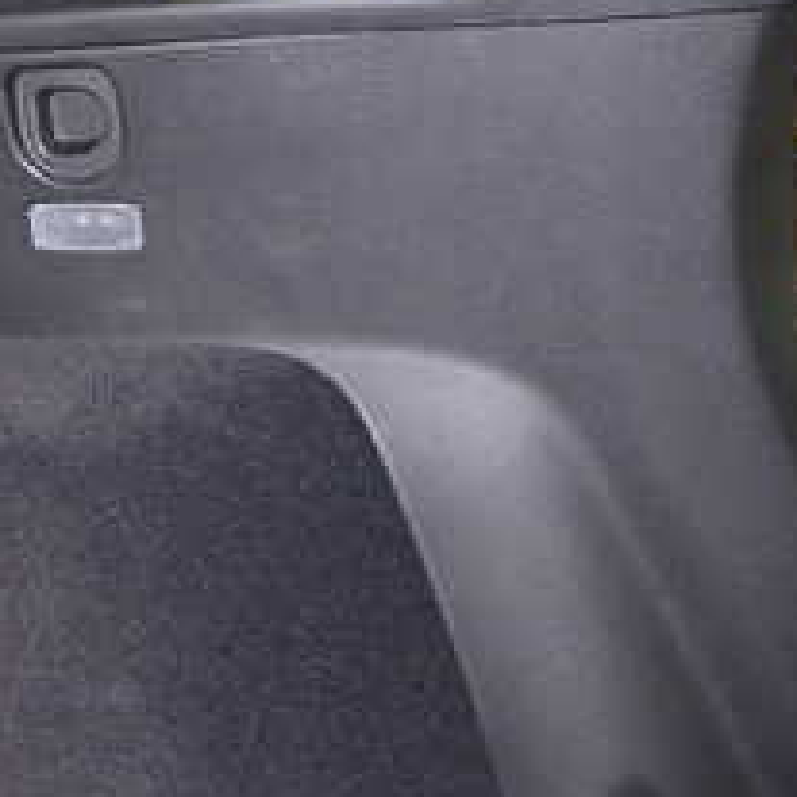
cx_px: 8
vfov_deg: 26.3
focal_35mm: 64
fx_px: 1667
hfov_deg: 25.6
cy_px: 655
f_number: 2
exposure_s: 1/30
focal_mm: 4.5
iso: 400
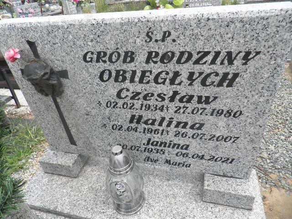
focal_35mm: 24
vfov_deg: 56.8
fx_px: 202
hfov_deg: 71.6
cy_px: 110
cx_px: 146
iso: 64
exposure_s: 1/250
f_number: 3.3
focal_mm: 4.3
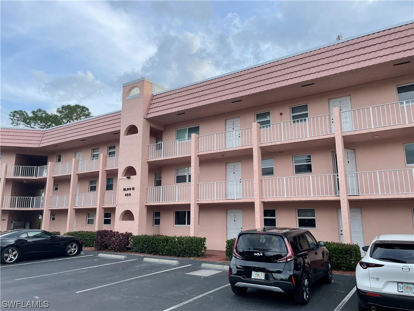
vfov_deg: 53.1
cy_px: 156
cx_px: 207
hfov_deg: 67.3
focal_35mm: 26
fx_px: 311
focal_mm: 4.2
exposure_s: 1/1233
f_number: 1.6
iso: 32
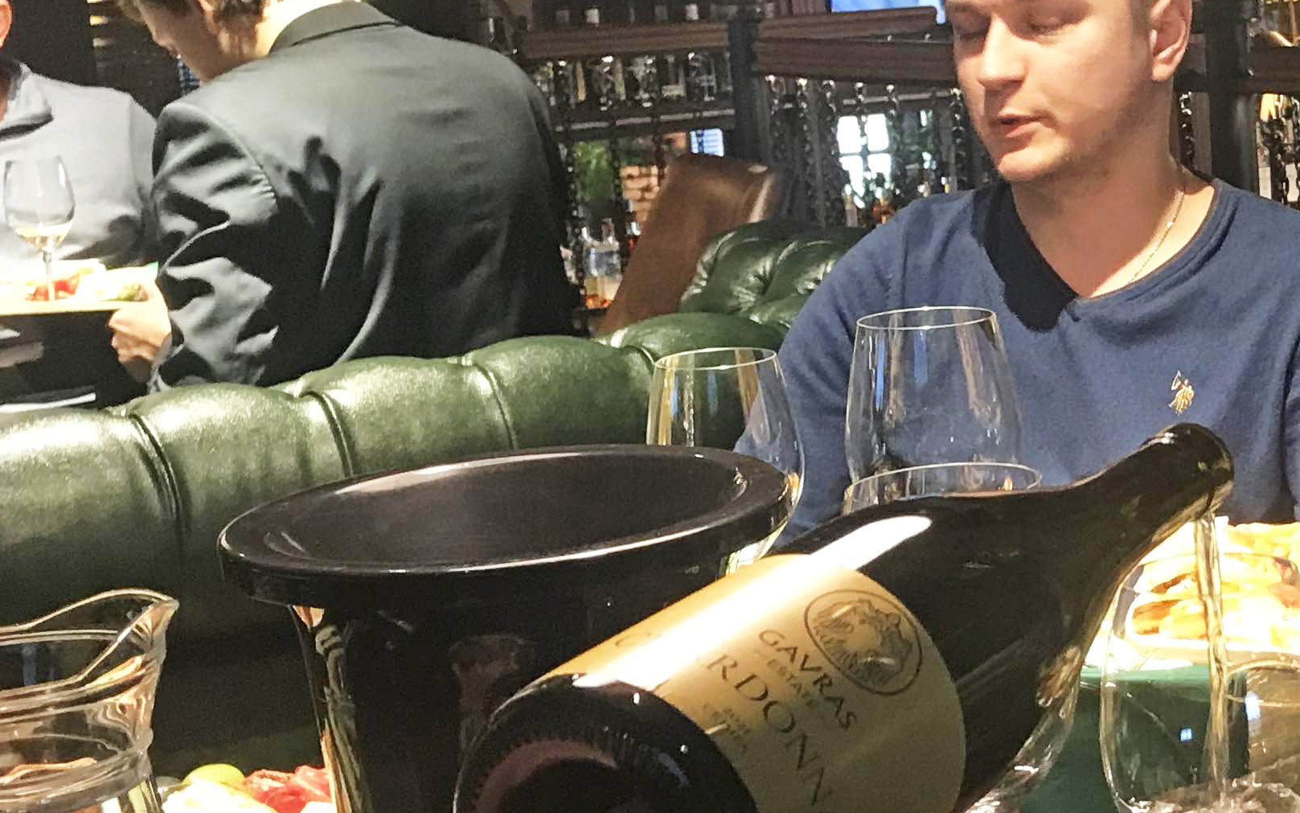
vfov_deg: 17.6
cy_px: 383
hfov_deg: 26.5
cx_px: 1281
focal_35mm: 74
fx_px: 2622
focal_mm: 3.99
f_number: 1.8
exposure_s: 1/17
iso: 64
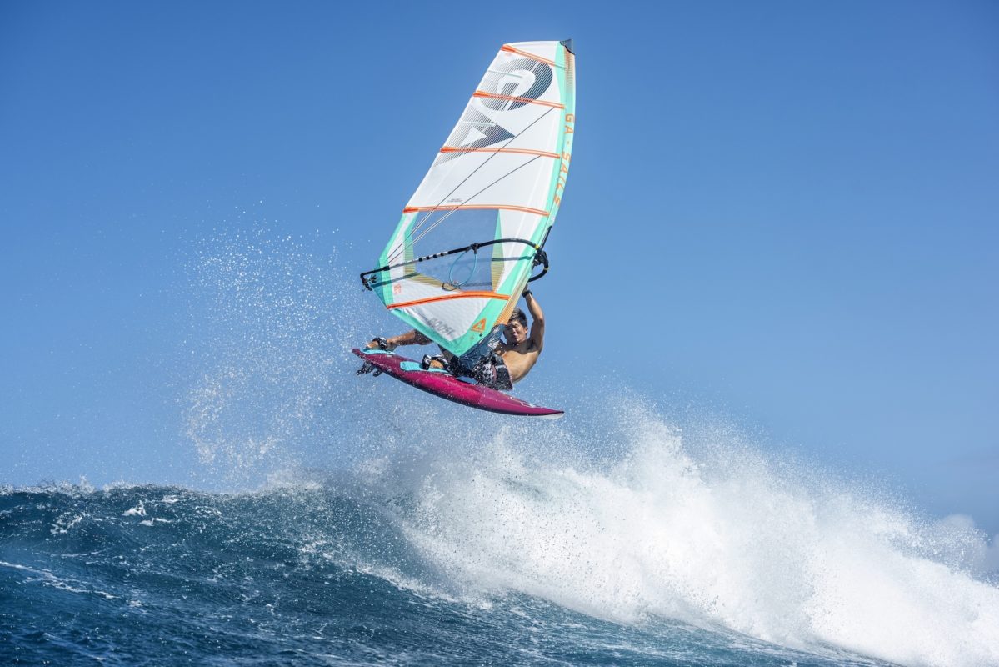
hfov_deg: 21.5
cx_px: 500
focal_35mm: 95
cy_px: 334
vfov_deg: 14.4
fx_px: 2637
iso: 100
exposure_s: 1/1250
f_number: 6.3
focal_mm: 95
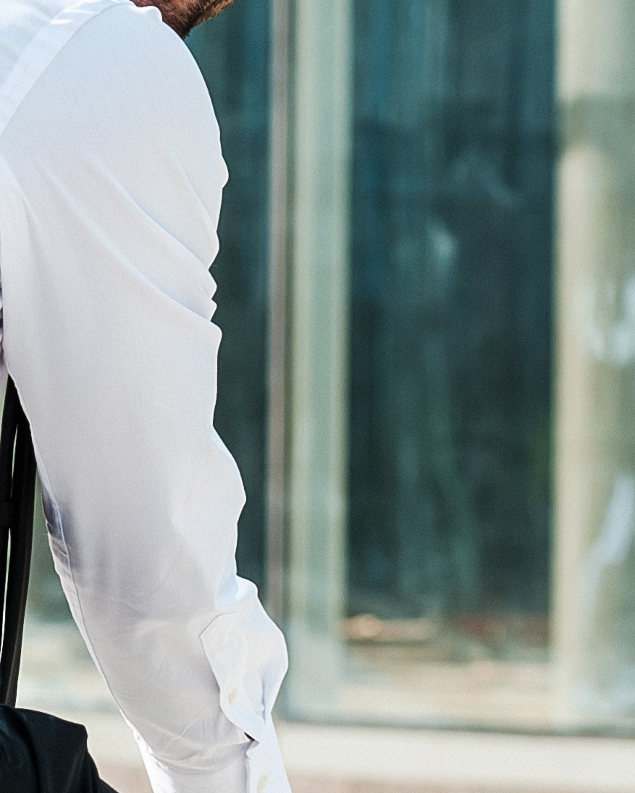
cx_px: 400
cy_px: 415
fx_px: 5990
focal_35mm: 255
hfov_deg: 6.1
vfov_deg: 7.6
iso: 200
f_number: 4.5
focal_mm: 70
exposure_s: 1/800
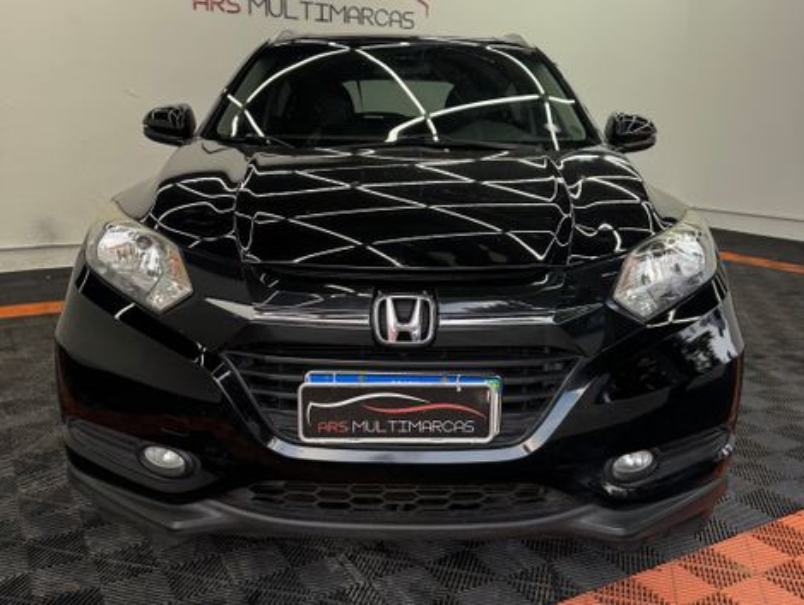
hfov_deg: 71.5
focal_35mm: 24
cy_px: 302
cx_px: 402
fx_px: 558
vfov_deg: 56.9
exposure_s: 1/120
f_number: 1.78
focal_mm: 6.76
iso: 100
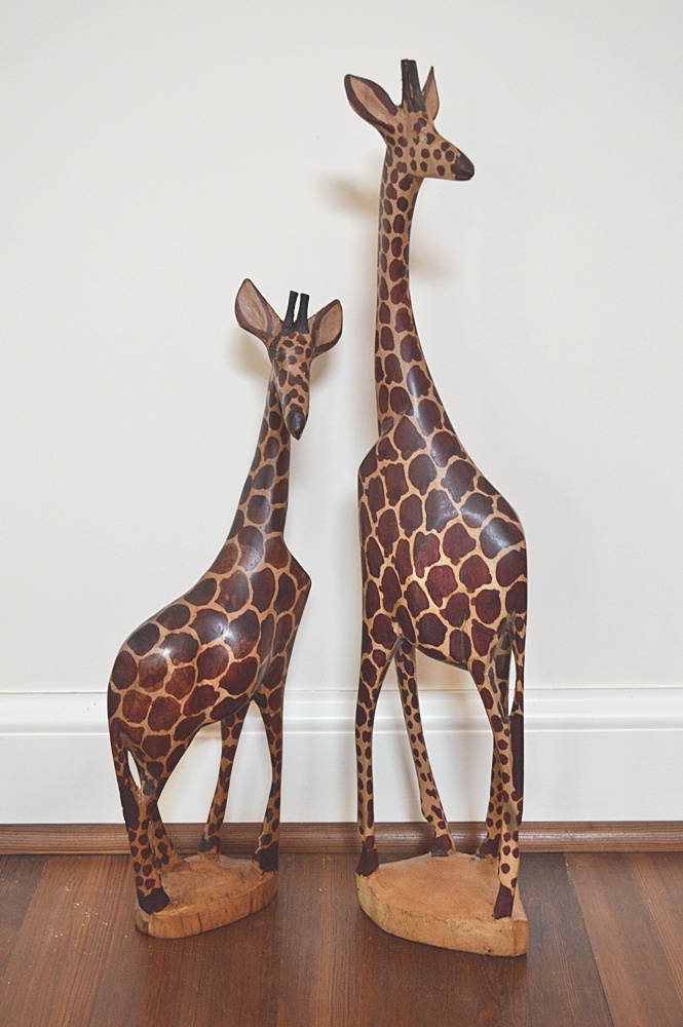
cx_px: 342
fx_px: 1368
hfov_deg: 28.0
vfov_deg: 41.1
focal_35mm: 48
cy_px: 514
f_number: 4.8
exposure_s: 1/15
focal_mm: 32
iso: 640
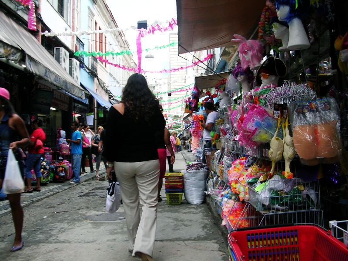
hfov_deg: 49.0
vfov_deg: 37.7
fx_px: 382
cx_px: 174
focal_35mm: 38
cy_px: 130
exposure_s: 1/95.8
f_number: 2.8
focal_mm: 5.8
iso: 50
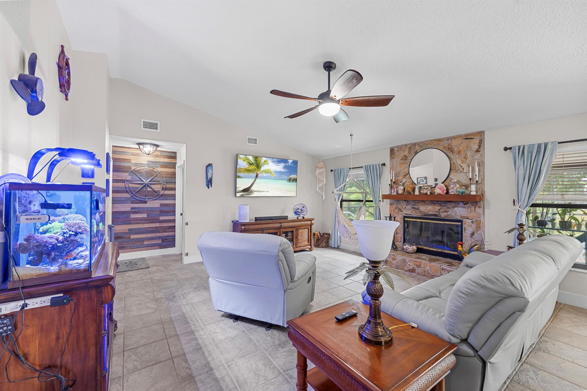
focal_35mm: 14
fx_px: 228
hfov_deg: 104.3
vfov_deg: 81.2
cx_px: 294
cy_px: 196
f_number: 8
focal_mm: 14
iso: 500
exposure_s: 1/1.25
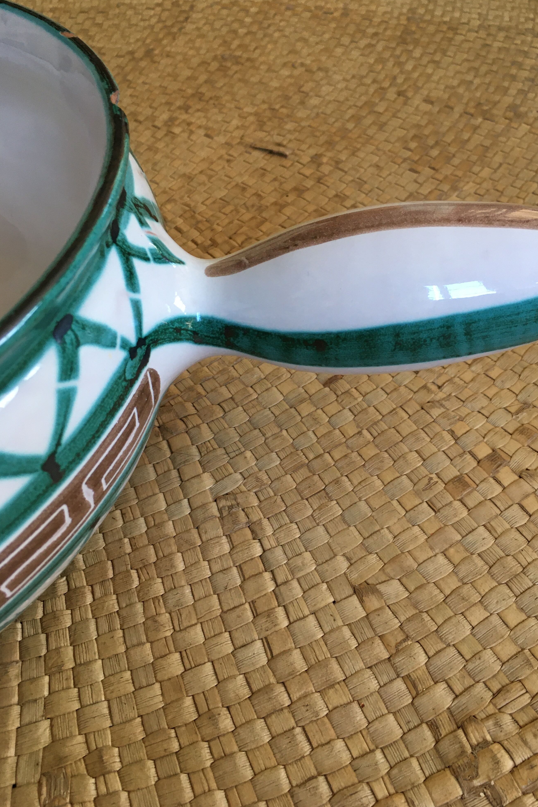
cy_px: 406
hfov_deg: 42.2
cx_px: 303
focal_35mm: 31
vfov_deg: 60.3
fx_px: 695
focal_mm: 4.15
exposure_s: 1/33
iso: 80
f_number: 2.2
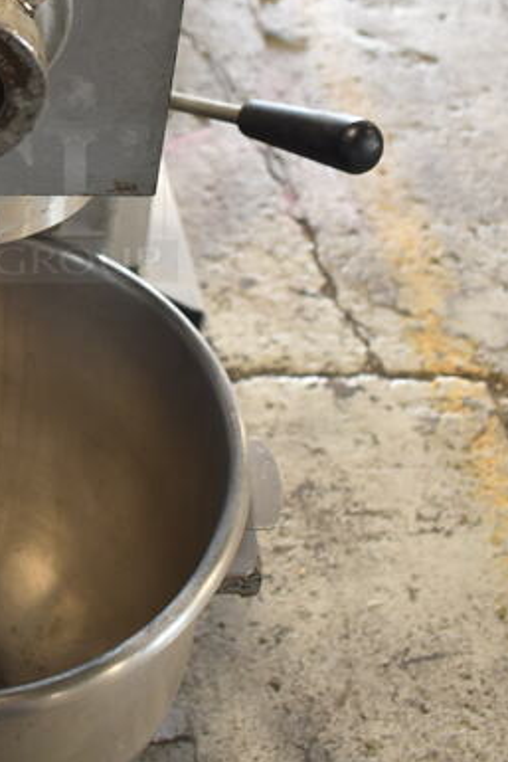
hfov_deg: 20.3
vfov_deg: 30.8
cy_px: 179
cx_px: -42
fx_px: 1353
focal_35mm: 64
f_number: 3.5
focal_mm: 18
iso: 320
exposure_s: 1/30
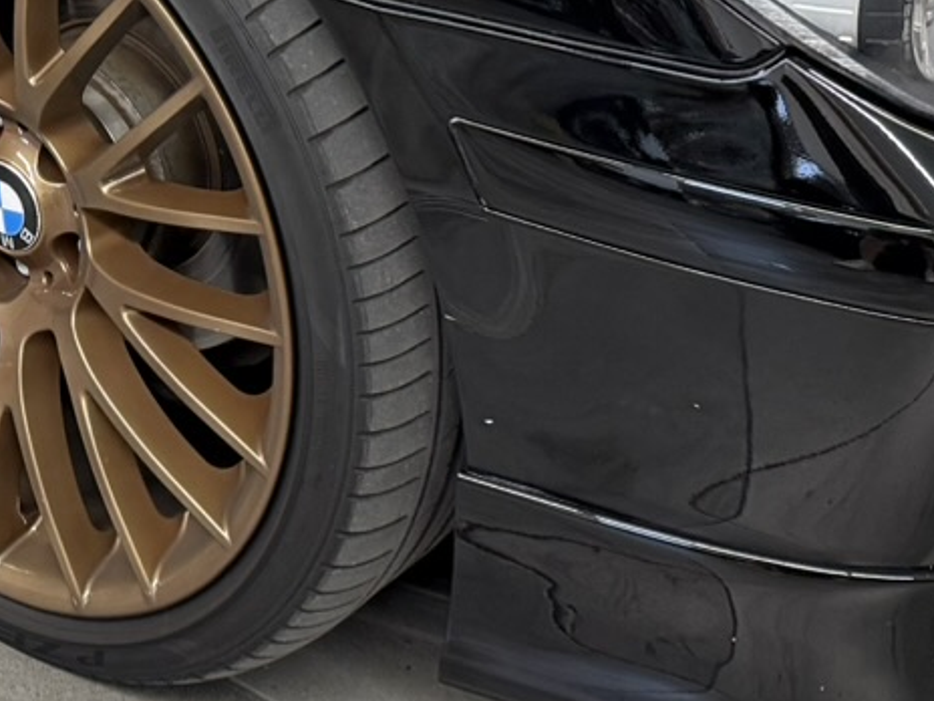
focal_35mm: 106
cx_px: -4
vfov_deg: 13.0
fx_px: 2860
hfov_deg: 18.1
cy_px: -421
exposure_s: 1/50
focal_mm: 6.76
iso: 160
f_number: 1.78
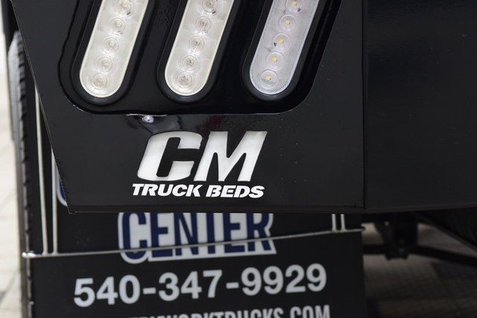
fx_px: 1391
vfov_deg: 13.0
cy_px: 159
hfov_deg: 19.5
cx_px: 238
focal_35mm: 105
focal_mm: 70
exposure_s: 1/30
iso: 1600
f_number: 5.6
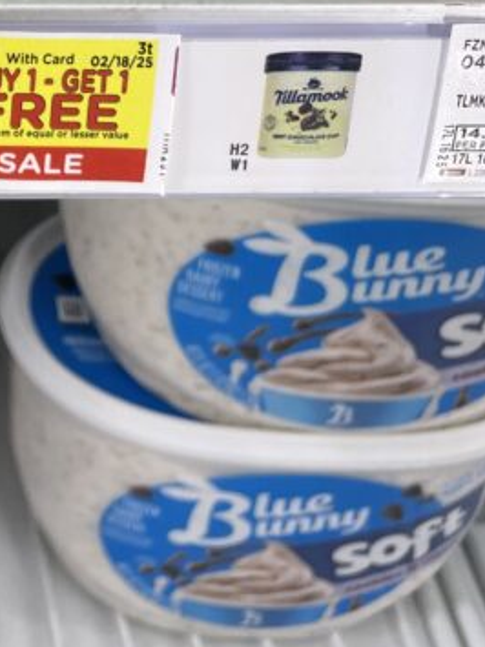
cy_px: -195
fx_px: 1402
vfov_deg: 23.1
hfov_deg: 18.0
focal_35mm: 75
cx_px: -182
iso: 64
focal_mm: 4.2
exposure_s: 1/120
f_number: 1.6
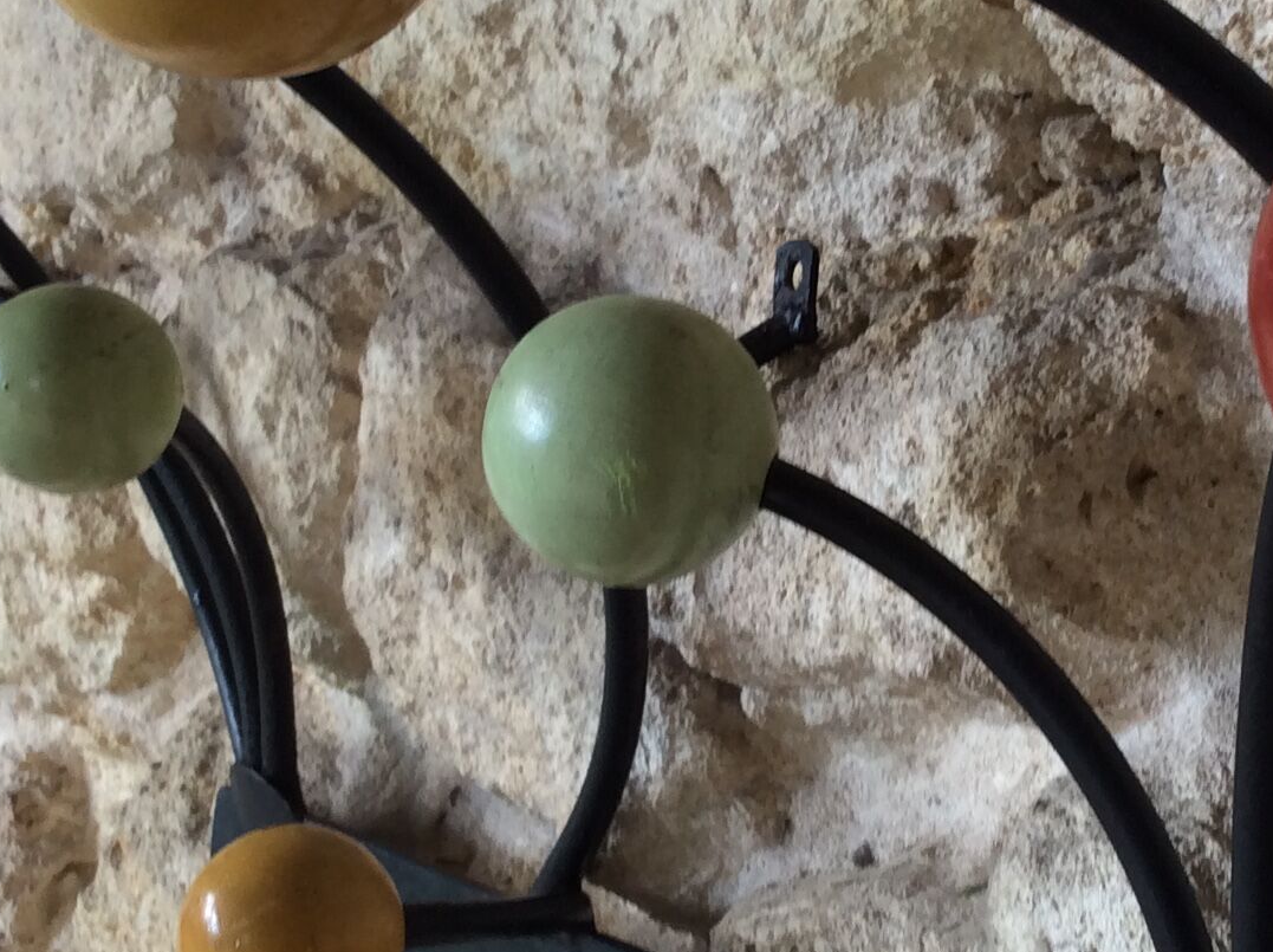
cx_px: 775
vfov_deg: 19.1
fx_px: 2828
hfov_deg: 25.3
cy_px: 402
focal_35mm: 77
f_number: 2.4
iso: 32
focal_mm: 3.3
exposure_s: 1/25
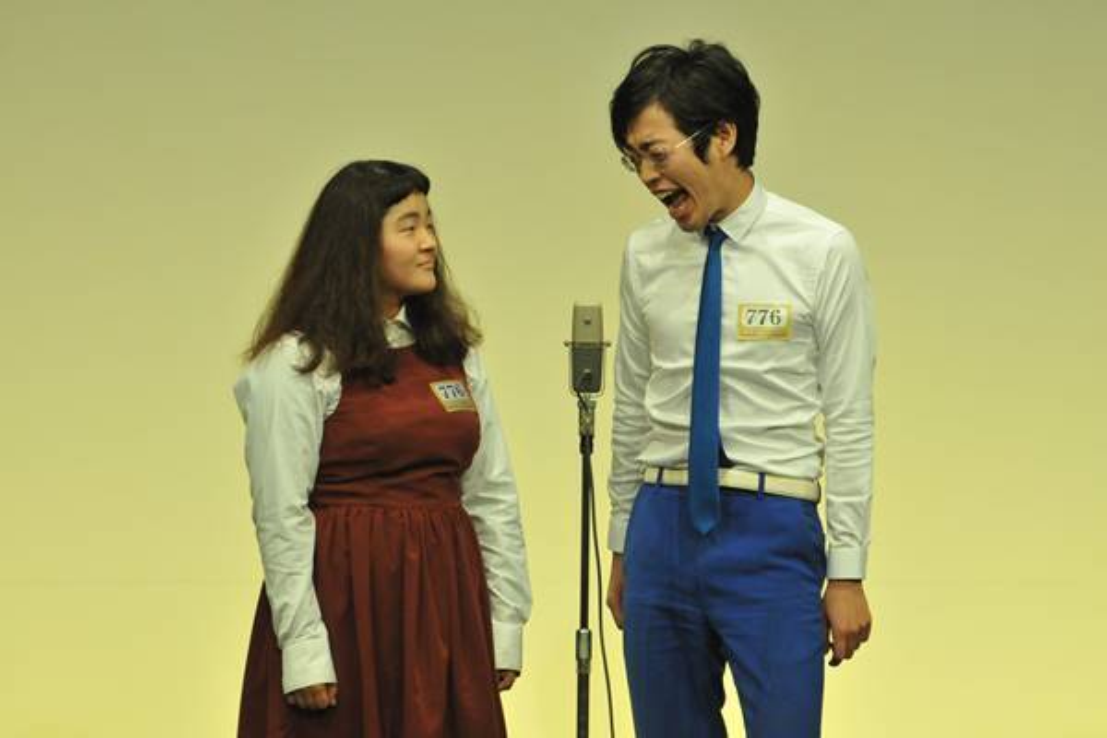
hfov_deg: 6.9
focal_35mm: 300
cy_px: 369
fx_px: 9224
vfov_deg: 4.6
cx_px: 554
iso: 2000
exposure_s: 1/200
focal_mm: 200
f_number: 5
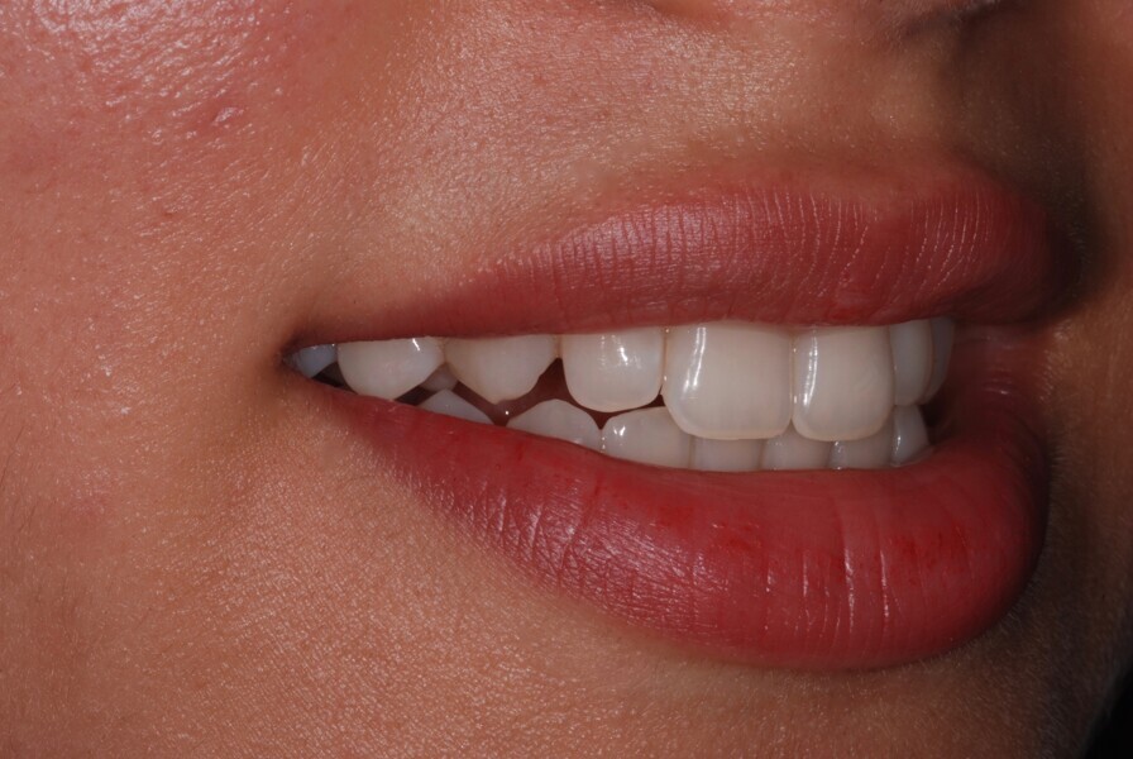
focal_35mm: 158
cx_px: 566
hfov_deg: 13.0
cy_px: 380
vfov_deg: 8.7
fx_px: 4963
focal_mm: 105
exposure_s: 1/125
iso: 100
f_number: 29
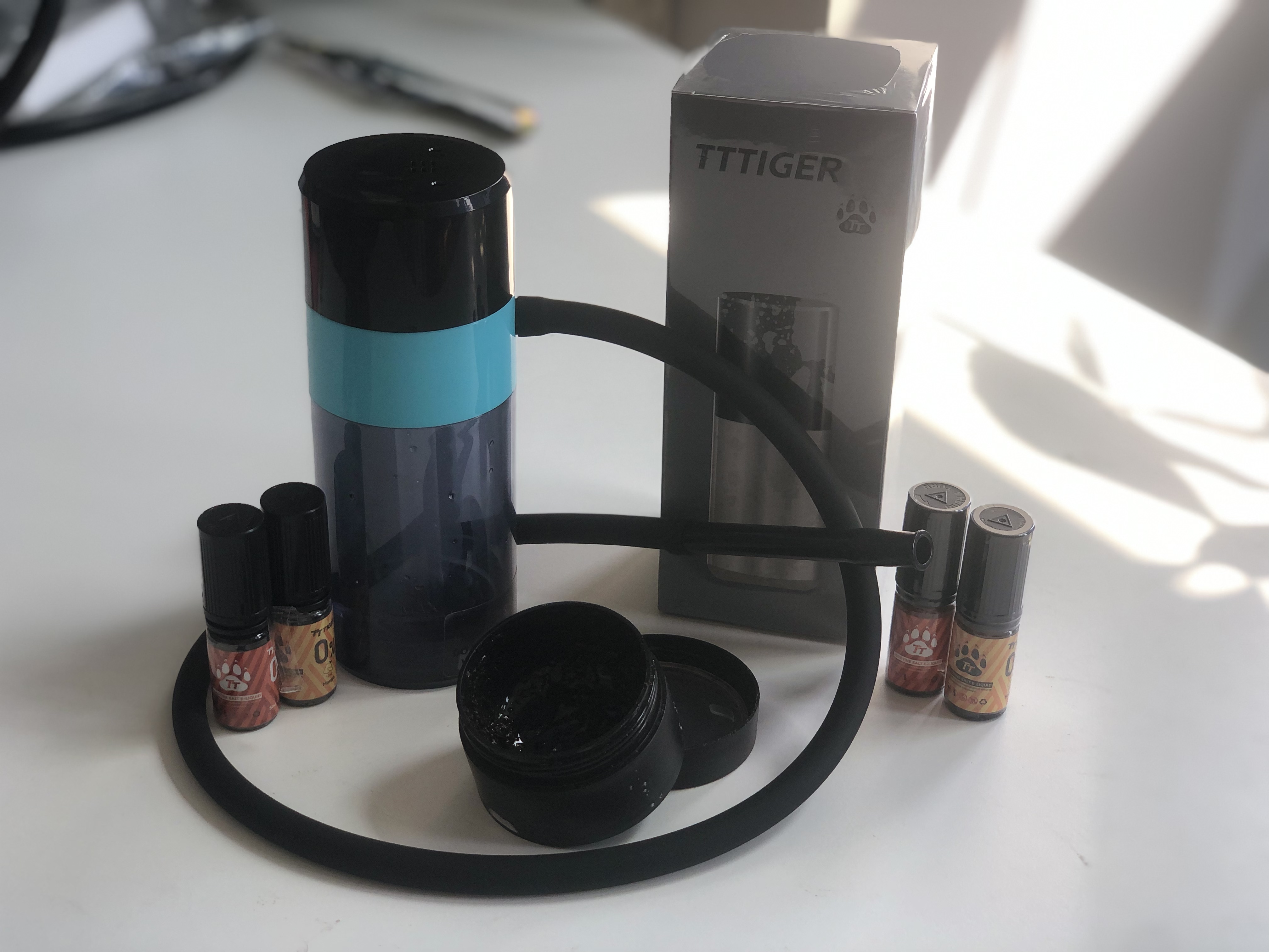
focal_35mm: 52
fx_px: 1906
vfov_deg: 28.0
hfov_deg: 36.8
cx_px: 634
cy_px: 476
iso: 25
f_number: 2.4
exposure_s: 1/120
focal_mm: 6
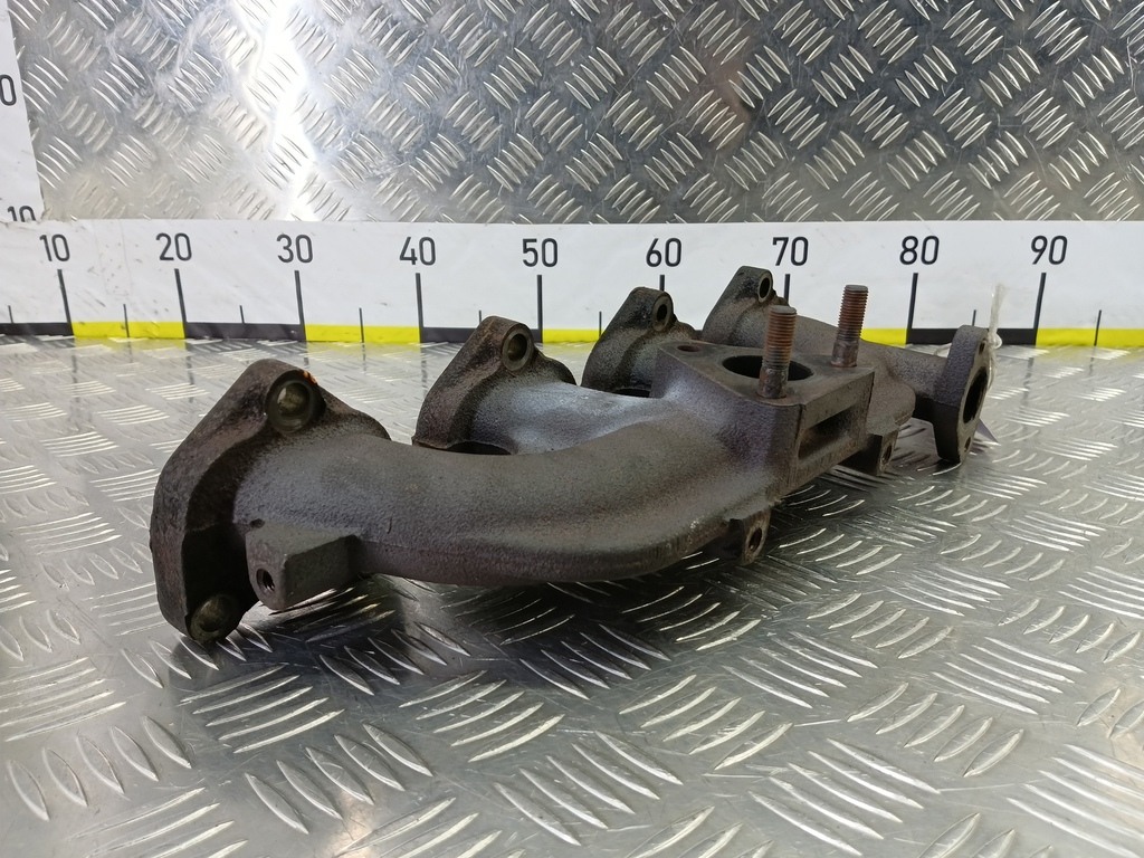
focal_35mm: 23
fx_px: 760
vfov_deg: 58.9
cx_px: 572
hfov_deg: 73.9
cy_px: 429
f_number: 1.6
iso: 175
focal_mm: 4.11
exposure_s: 1/50
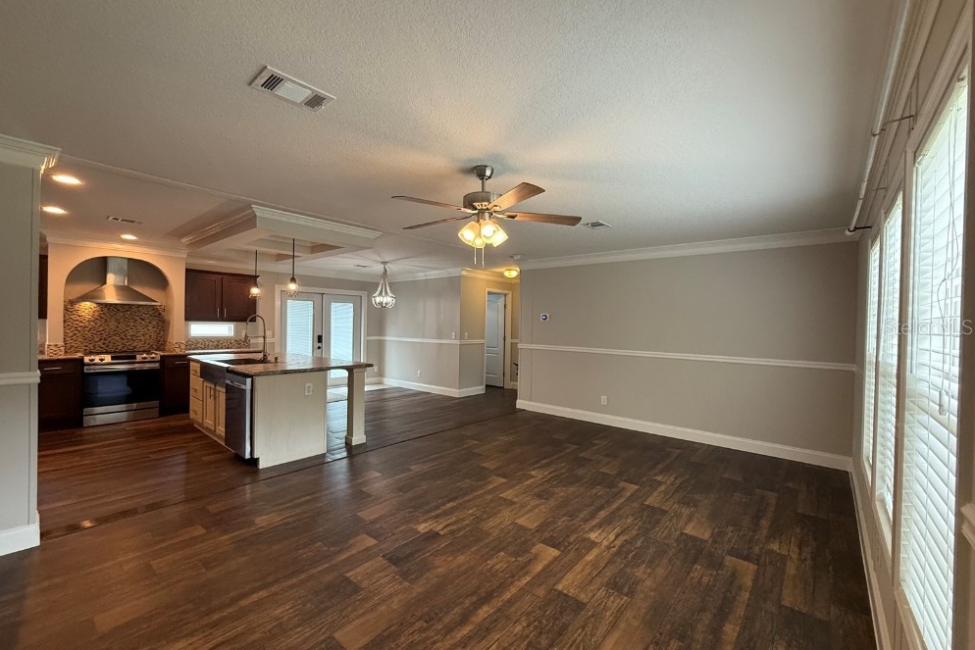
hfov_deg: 100.4
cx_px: 475
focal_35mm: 15
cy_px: 326
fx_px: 406
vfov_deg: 77.3
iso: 320
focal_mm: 2.22
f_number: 2.2
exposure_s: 1/120
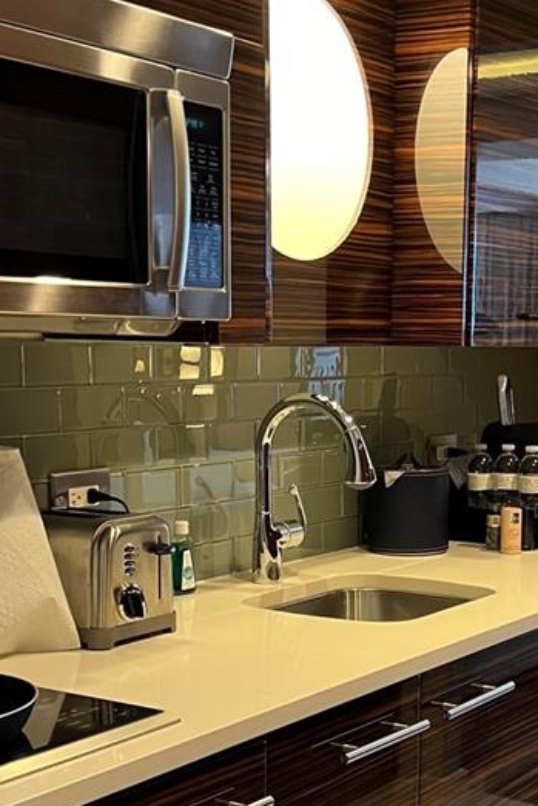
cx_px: 390
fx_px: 1389
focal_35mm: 62
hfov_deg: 21.8
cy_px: 527
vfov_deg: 32.1
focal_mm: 5.7
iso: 200
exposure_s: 1/60
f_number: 1.5
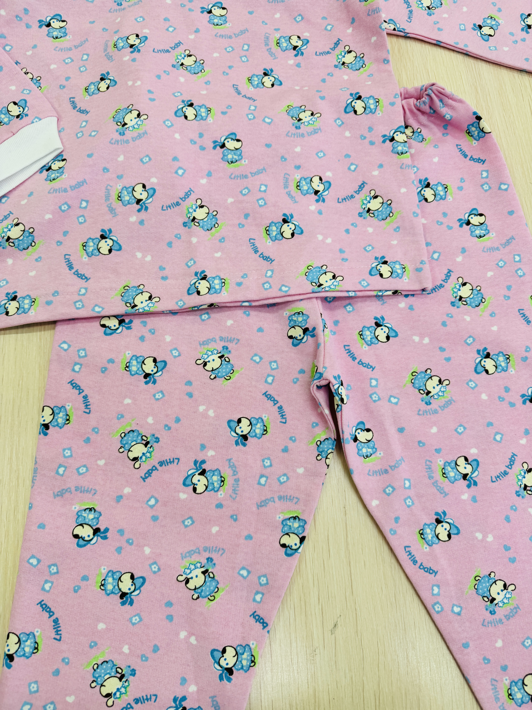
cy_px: 355
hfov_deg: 56.8
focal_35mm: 24
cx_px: 266
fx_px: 492
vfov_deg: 71.6
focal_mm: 6.86
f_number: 1.78
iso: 50
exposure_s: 1/123
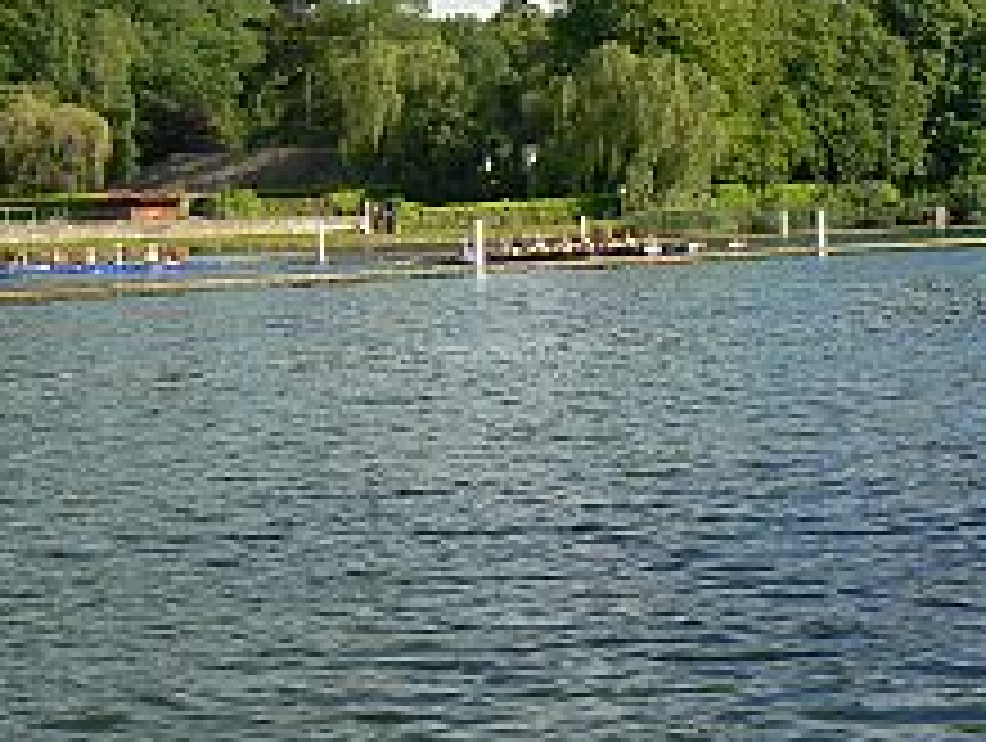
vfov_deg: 19.7
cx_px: 401
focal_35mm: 75
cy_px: 290
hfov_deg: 25.9
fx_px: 2140
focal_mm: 7.8
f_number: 5.6
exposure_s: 1/320
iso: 80
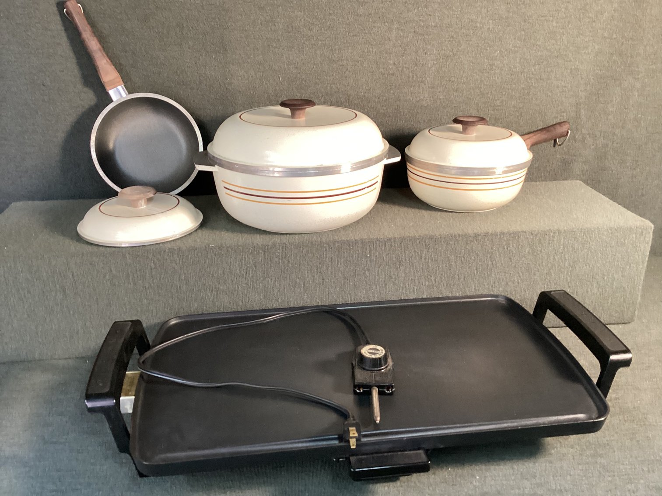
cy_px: 248
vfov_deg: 45.4
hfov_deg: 58.3
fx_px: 593
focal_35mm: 31
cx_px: 331
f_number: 2.4
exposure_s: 1/60
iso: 320
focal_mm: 3.3
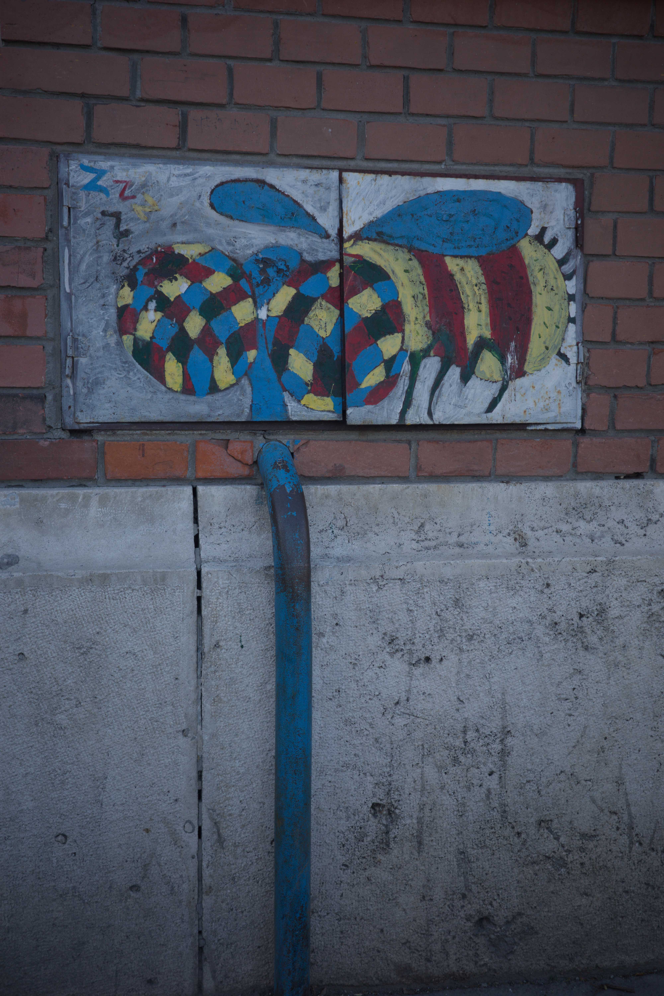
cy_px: 498
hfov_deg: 33.4
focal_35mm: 40
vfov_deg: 48.5
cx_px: 332
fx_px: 1107
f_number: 2.8
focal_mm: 26
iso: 100
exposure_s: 1/125
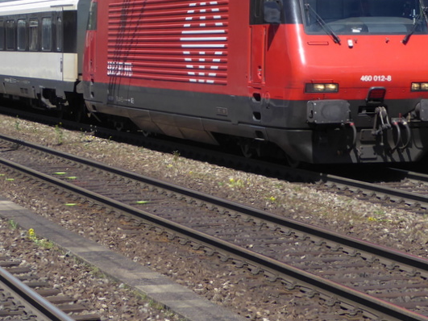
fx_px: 1928
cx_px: 251
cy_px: 24
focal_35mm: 156
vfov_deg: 9.5
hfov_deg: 12.7
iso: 80
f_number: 4.4
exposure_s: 1/400
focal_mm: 11.7
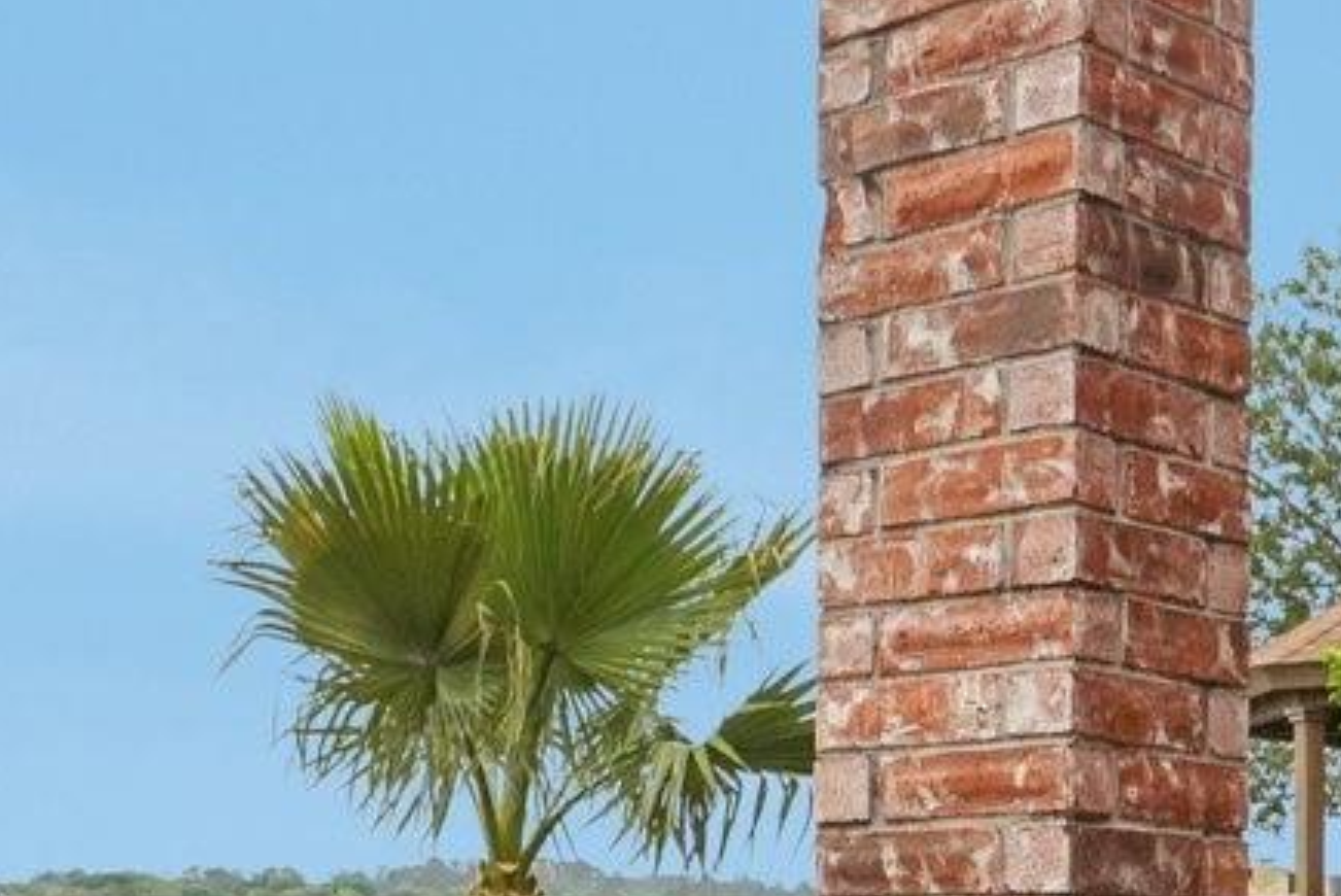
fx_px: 2460
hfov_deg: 30.1
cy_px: 947
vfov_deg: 19.9
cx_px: 380
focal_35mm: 66
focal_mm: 14
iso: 500
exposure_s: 1/1250
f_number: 8
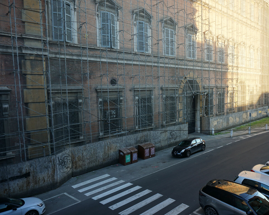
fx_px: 223
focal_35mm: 28
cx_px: 165
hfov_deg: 61.5
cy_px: 109
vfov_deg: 51.5
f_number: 4
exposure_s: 1/60
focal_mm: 16
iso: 200
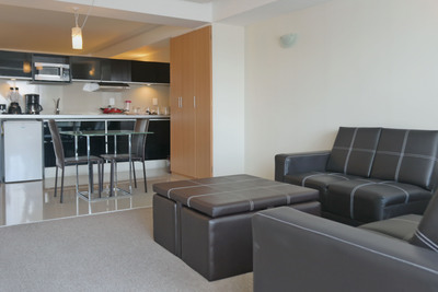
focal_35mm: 30
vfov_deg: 43.6
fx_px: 365
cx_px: 219
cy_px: 146
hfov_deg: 61.9
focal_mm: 20
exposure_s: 1/60
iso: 400
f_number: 3.5
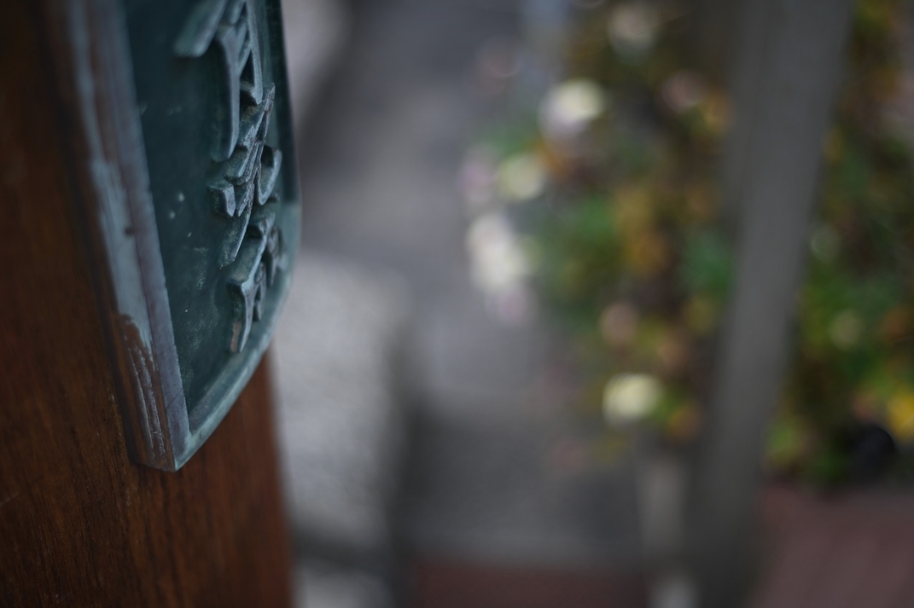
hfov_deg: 35.7
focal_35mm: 56
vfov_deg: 24.2
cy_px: 269
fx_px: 1421
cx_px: 454
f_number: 1.8
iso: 100
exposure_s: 1/125
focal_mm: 50
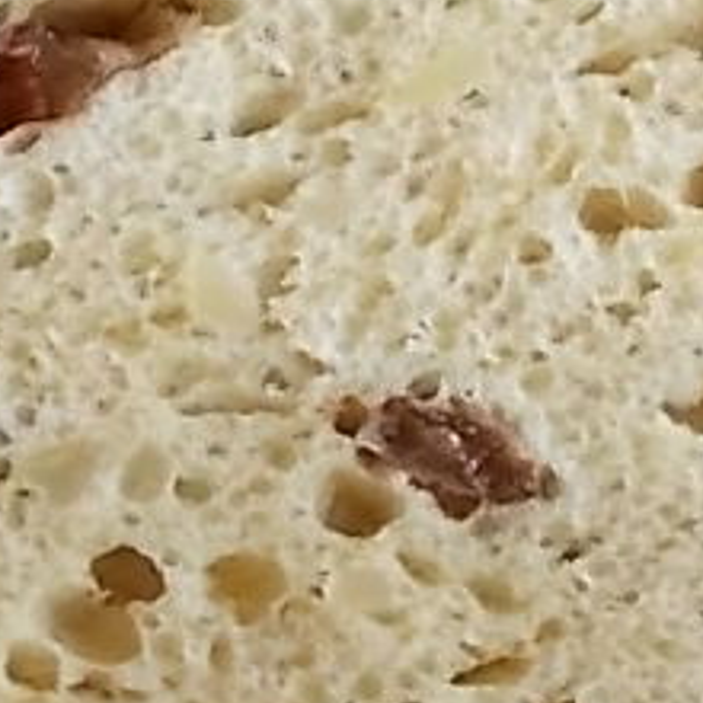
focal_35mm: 77
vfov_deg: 22.5
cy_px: 332
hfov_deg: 22.5
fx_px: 1769
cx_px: 361
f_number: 3.4
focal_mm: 5.3
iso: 200
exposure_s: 1/5
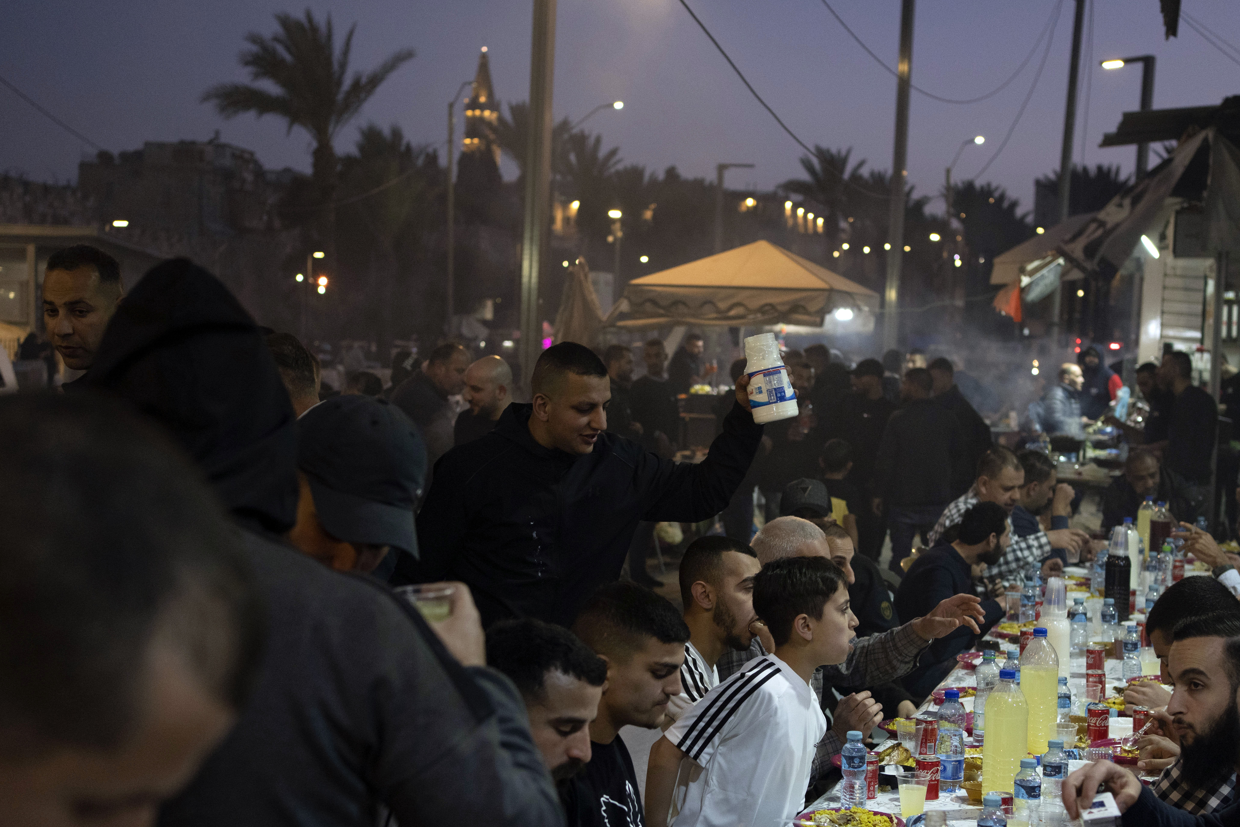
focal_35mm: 52
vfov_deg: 25.8
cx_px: 719
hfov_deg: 38.1
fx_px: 1791
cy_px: 575
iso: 1600
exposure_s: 1/320
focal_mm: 35
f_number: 3.2
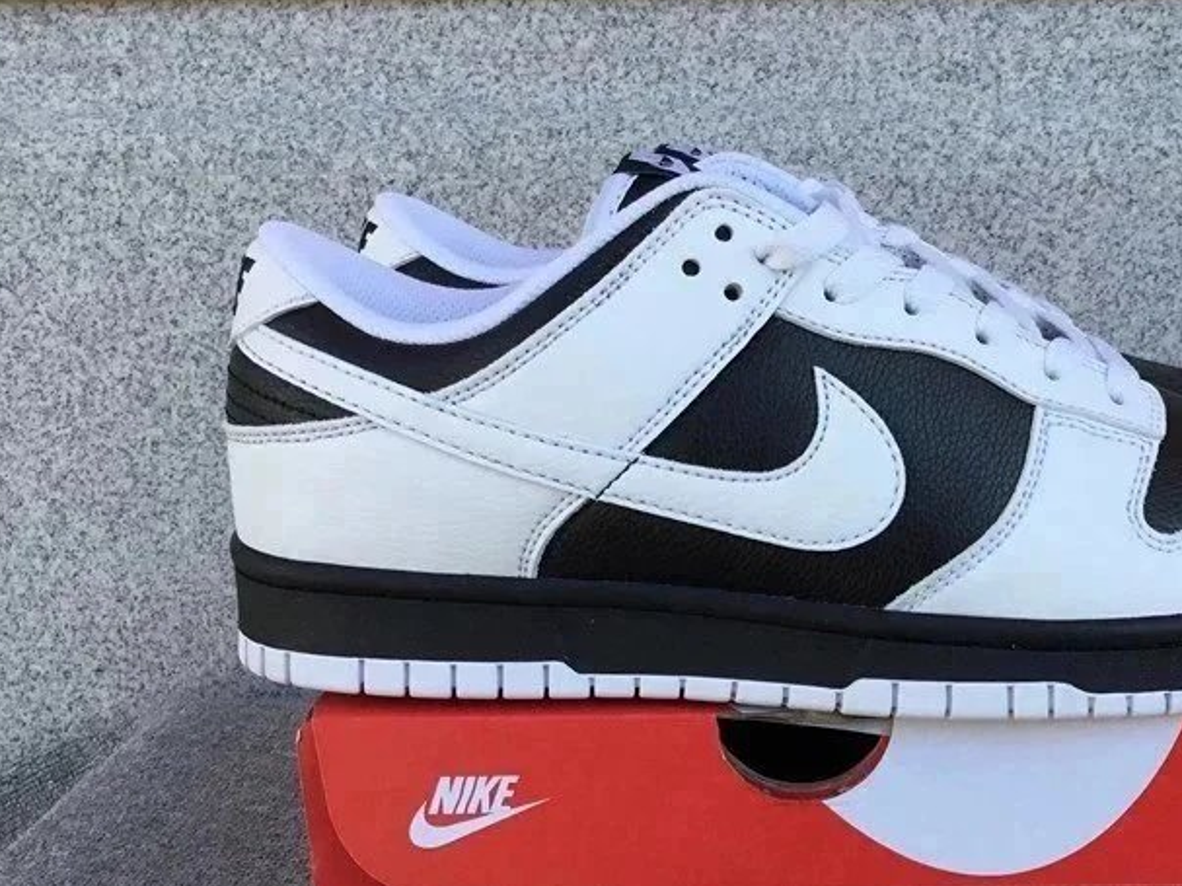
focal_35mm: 46
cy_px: 638
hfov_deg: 40.4
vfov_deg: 31.1
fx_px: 1570
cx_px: 847
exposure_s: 1/244
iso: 25
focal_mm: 3.3
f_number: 2.4
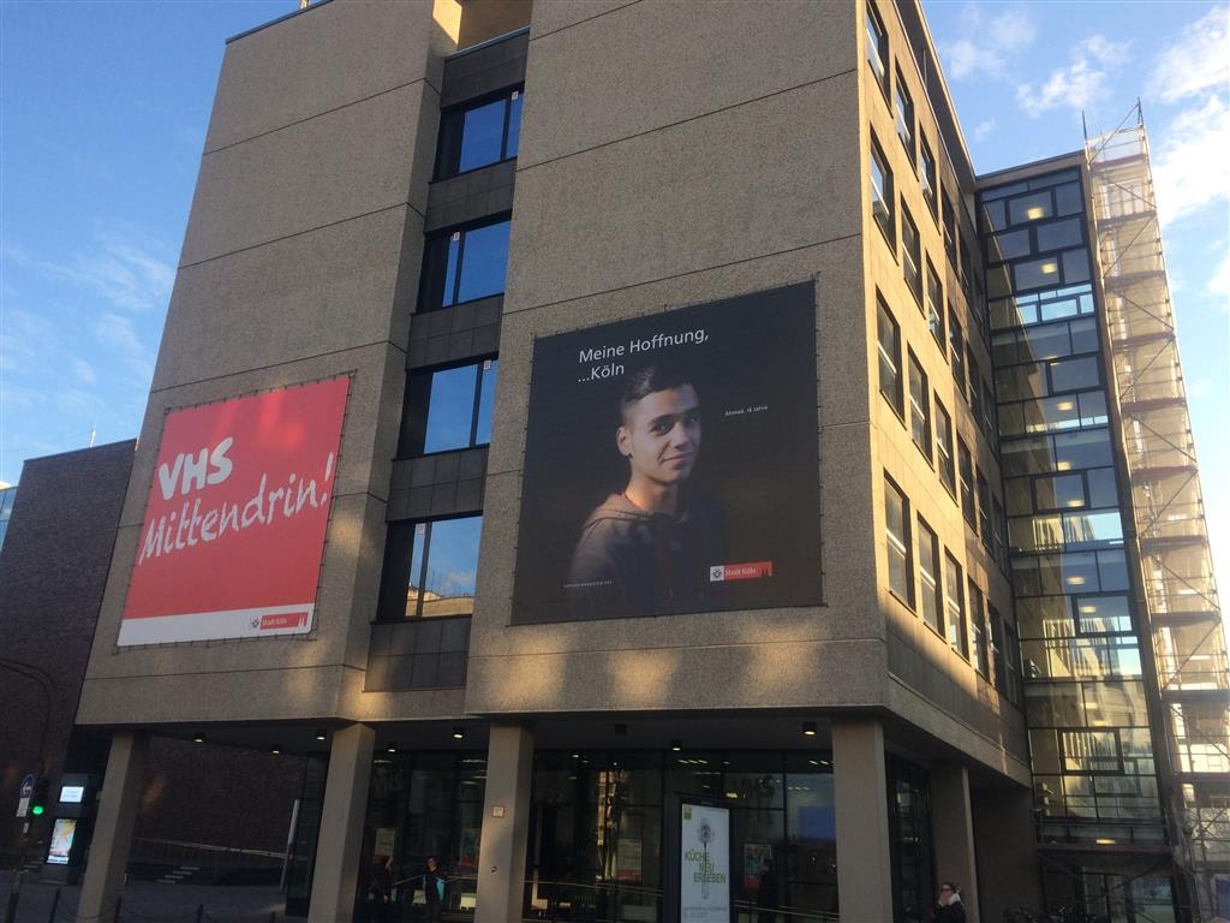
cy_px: 462
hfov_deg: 61.7
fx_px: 1030
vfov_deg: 48.2
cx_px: 615
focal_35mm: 29
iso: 32
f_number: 2.2
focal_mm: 4.15
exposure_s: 1/488
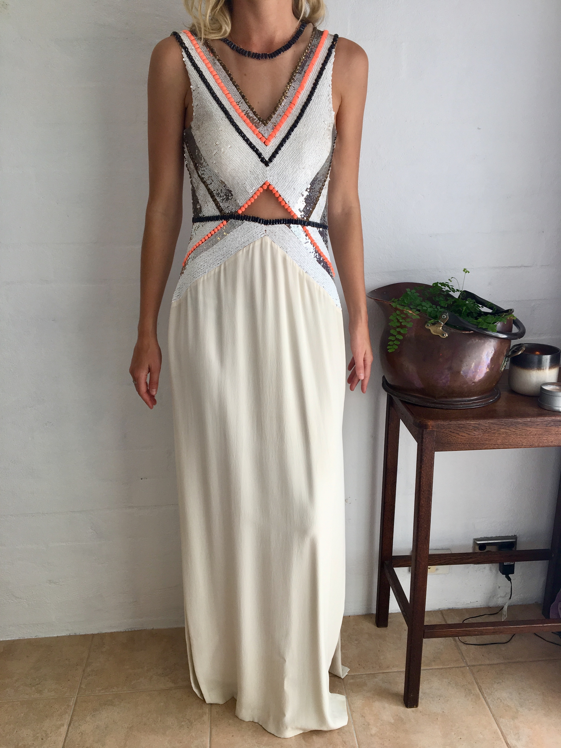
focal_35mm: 29
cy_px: 374
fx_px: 627
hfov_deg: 48.2
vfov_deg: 61.7
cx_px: 280
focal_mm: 4.15
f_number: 2.2
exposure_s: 1/100
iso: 25
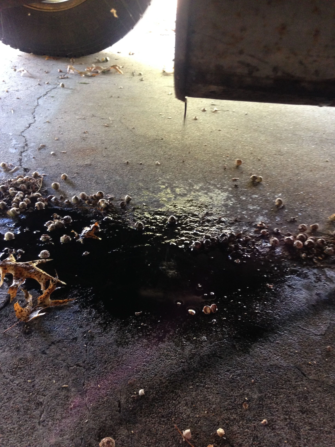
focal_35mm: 33
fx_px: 426
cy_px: 224
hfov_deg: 42.9
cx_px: 168
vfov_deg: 55.4
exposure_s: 1/20
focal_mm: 4.12
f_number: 2.4
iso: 250
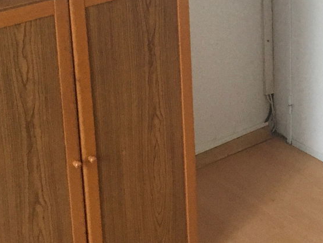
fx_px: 784
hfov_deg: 22.7
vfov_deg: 16.9
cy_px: -33
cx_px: 294
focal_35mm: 84
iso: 200
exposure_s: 1/30
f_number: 2.2
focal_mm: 4.15
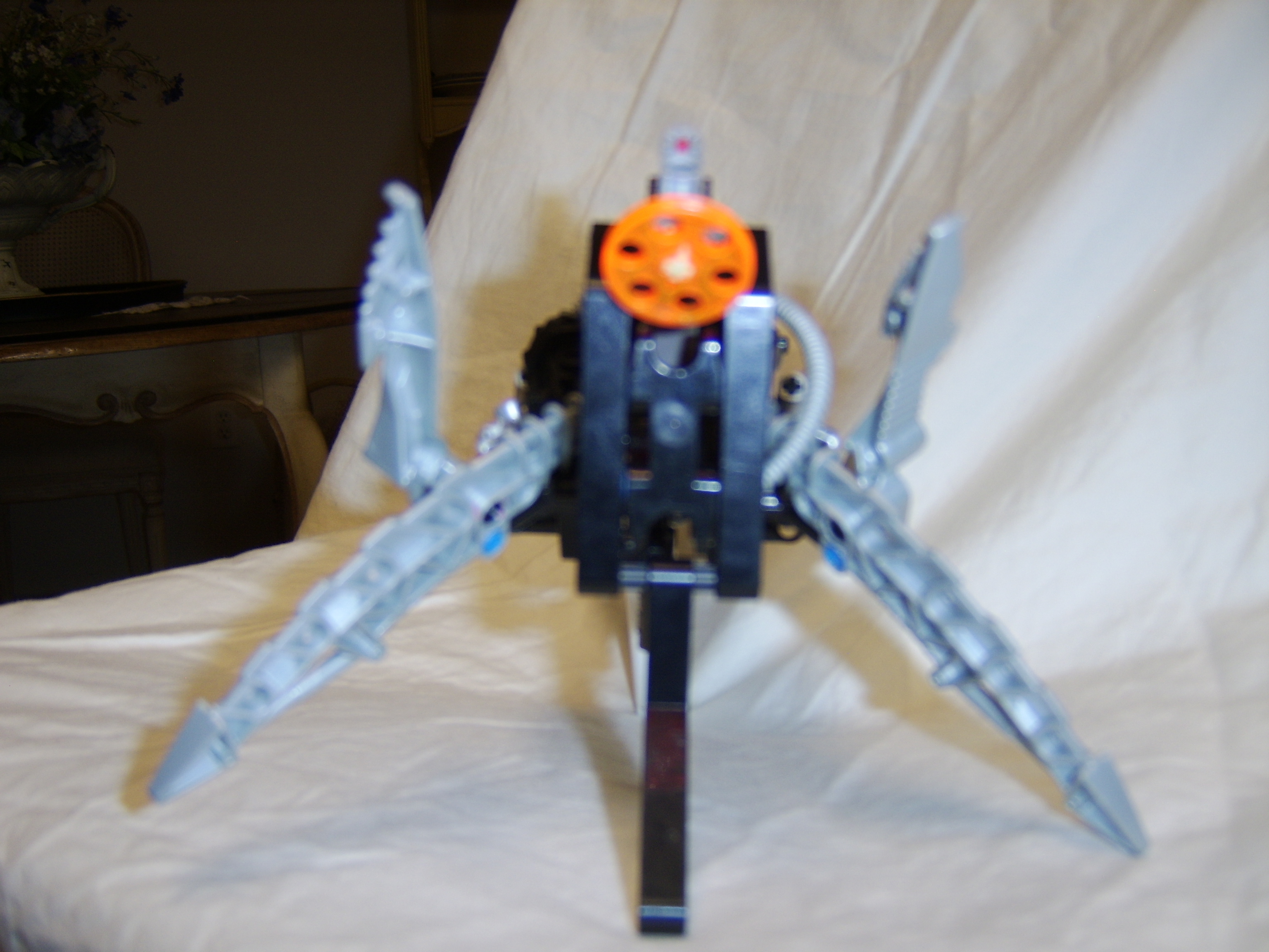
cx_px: 634
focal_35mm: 31
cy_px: 476
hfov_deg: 58.4
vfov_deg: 45.4
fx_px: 1136
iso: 71
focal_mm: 8.13
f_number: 2.7
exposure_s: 1/30
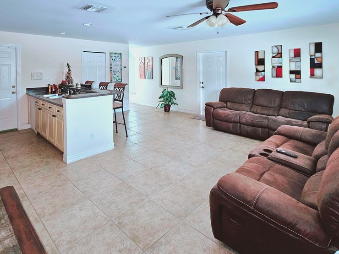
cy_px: 94
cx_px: 162
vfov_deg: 70.3
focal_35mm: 18
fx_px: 176
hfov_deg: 87.7
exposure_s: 1/77.5
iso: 250
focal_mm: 2.2
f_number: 2.2
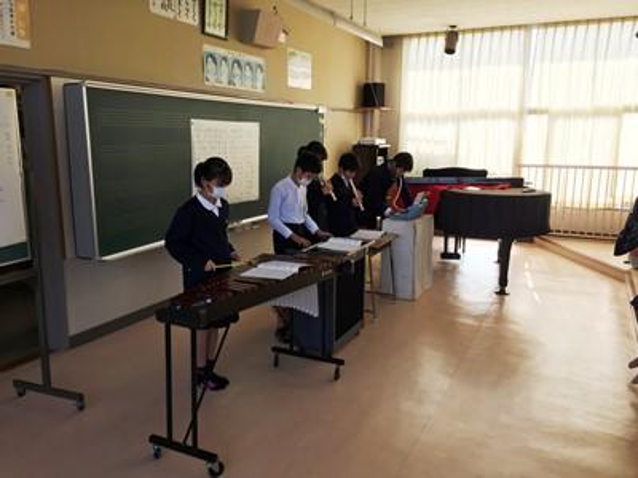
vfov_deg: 48.2
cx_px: 319
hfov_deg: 61.7
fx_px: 534
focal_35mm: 29
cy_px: 239
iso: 32
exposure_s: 1/291
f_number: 2.2
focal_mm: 4.15
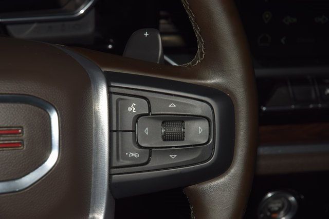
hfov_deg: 19.5
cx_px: 164
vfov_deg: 13.0
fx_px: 960
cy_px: 110
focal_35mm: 105
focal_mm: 70
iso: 100
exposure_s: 1/125
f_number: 8
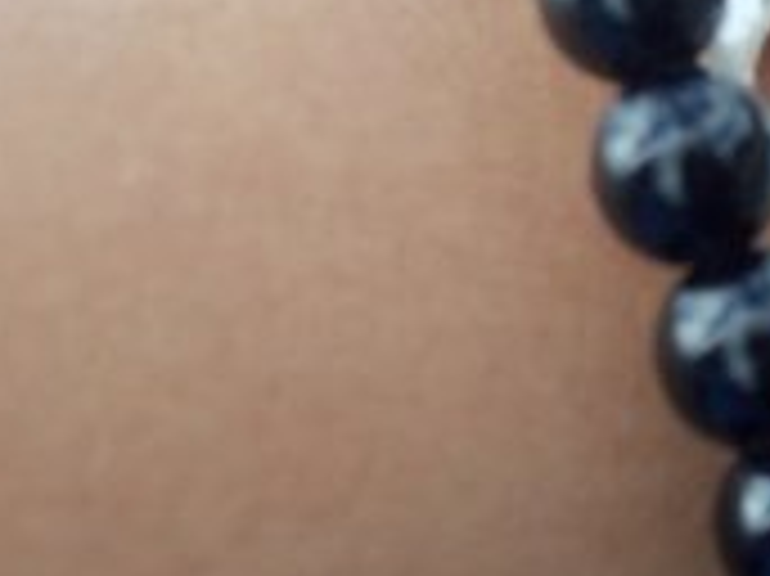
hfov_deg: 19.8
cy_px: 124
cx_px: 842
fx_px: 2112
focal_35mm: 95
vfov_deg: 15.5
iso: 80
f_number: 3.2
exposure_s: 1/250
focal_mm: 7.1
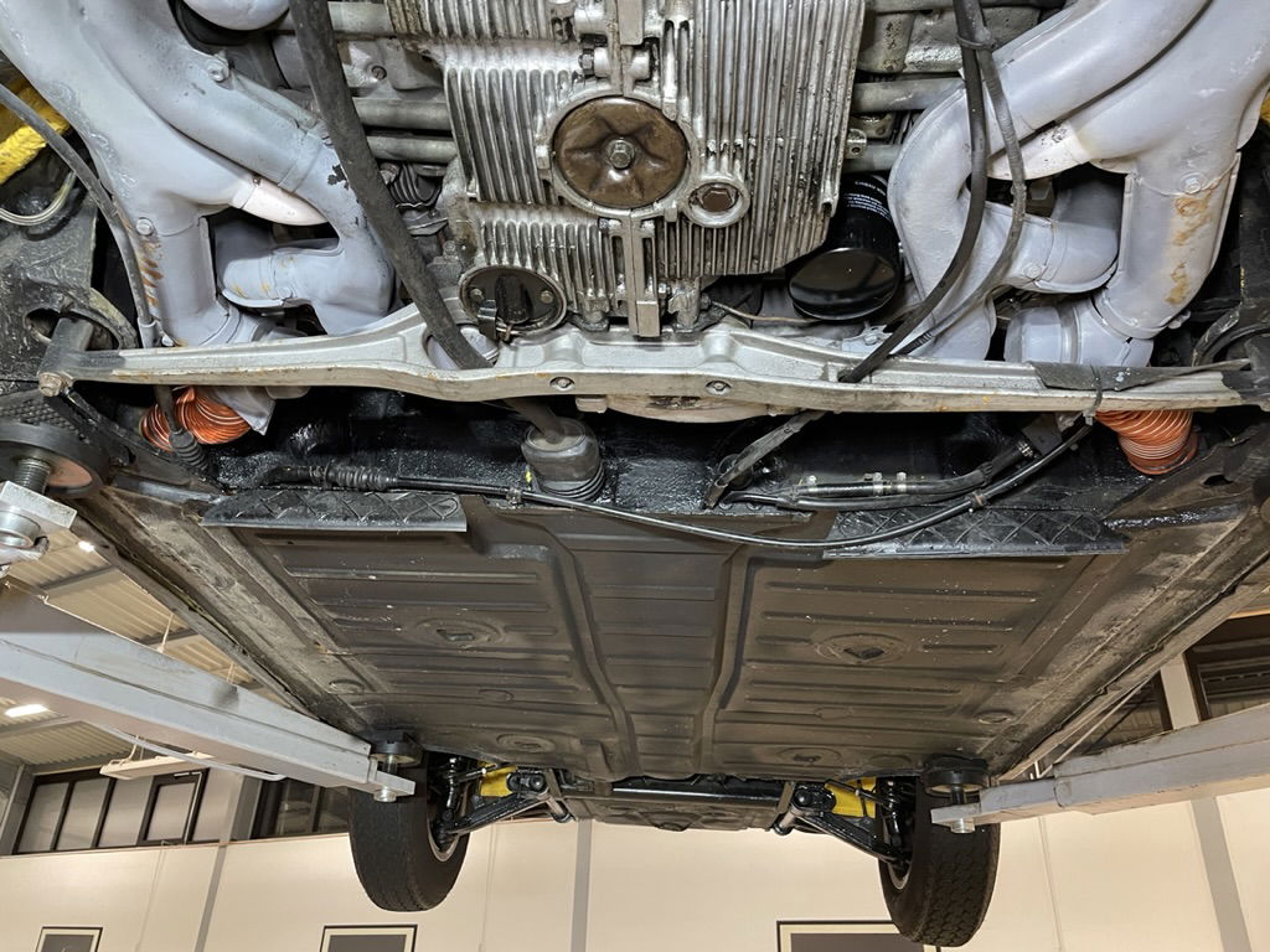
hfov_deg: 67.3
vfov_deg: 53.1
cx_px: 635
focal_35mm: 26
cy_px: 476
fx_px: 954
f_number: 1.6
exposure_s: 1/50
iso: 250
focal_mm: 4.2
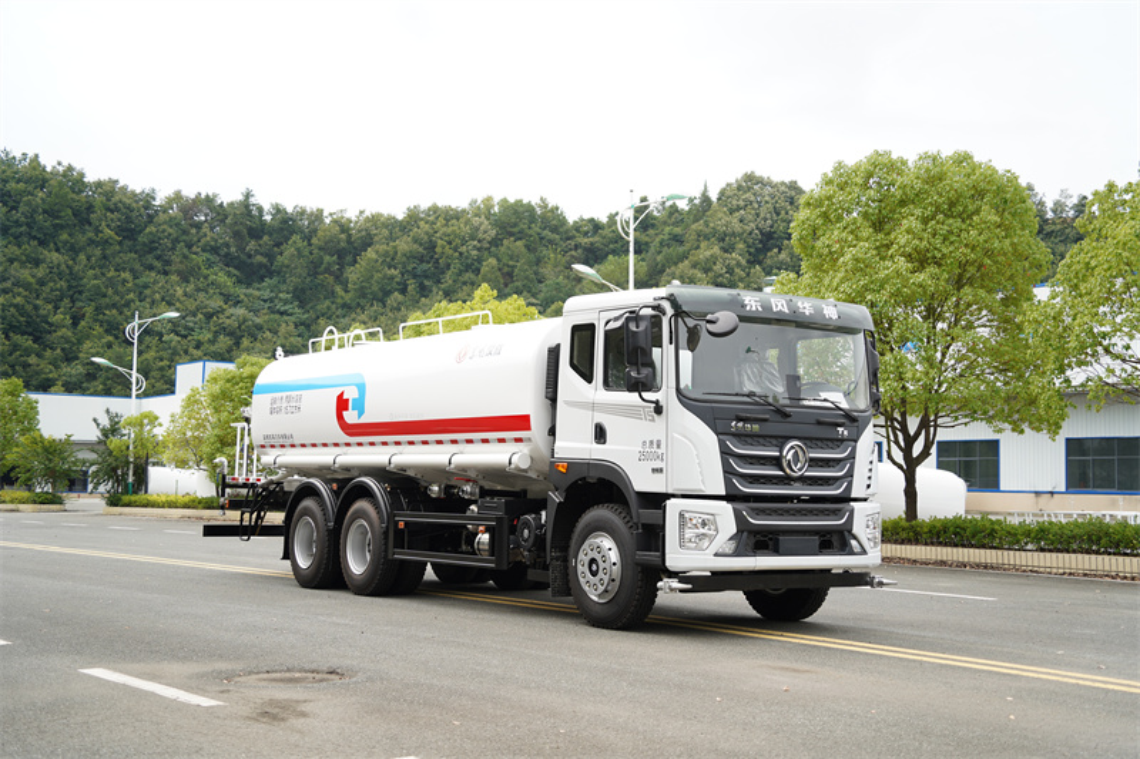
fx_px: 1393
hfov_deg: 44.5
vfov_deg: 30.5
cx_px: 570
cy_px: 380
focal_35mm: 44
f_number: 3.5
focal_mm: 44
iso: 100
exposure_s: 1/500
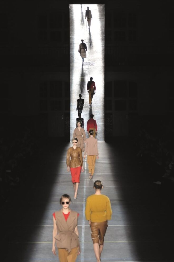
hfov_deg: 9.1
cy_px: 131
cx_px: 87
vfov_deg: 13.7
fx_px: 1090
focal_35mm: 150
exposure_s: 1/250
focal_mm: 100
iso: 800
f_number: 4
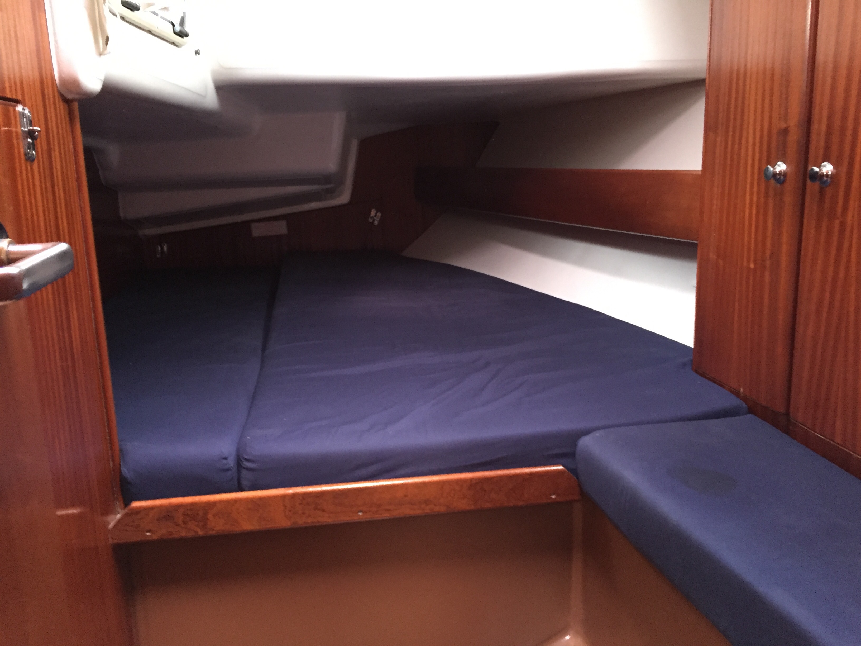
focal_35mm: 29
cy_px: 323
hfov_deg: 61.7
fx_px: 721
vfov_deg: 48.2
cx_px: 430
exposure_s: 1/17
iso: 500
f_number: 2.2
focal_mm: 4.15
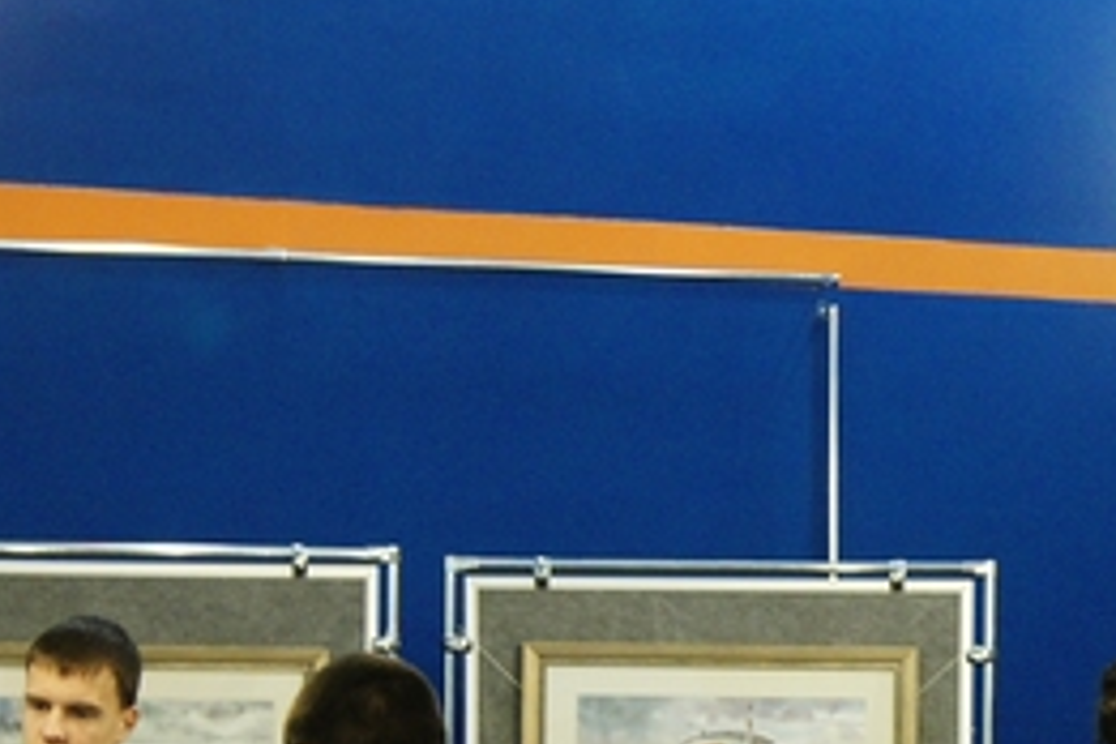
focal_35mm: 165
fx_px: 5122
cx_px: 1231
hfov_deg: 12.2
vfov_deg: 8.2
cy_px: 815
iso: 1600
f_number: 5.6
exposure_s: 1/20
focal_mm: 45
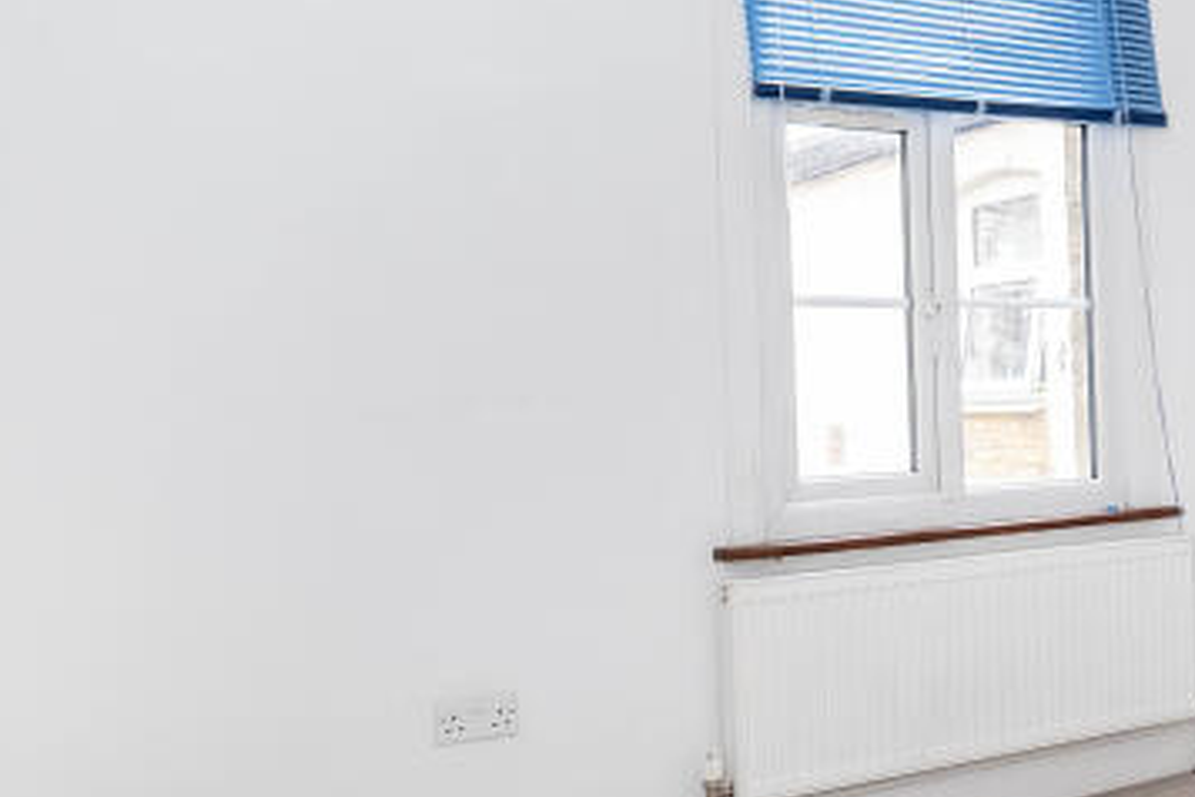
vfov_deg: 31.2
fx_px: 1427
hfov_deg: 41.3
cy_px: 414
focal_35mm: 43
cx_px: 1108
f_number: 6.4
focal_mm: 10
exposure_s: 1/30
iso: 320
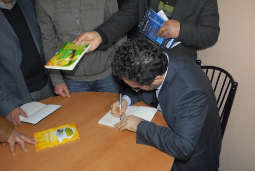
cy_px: 86
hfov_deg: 57.1
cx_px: 128
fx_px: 234
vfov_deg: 40.1
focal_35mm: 33
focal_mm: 22
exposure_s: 1/50
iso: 1250
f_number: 5.6
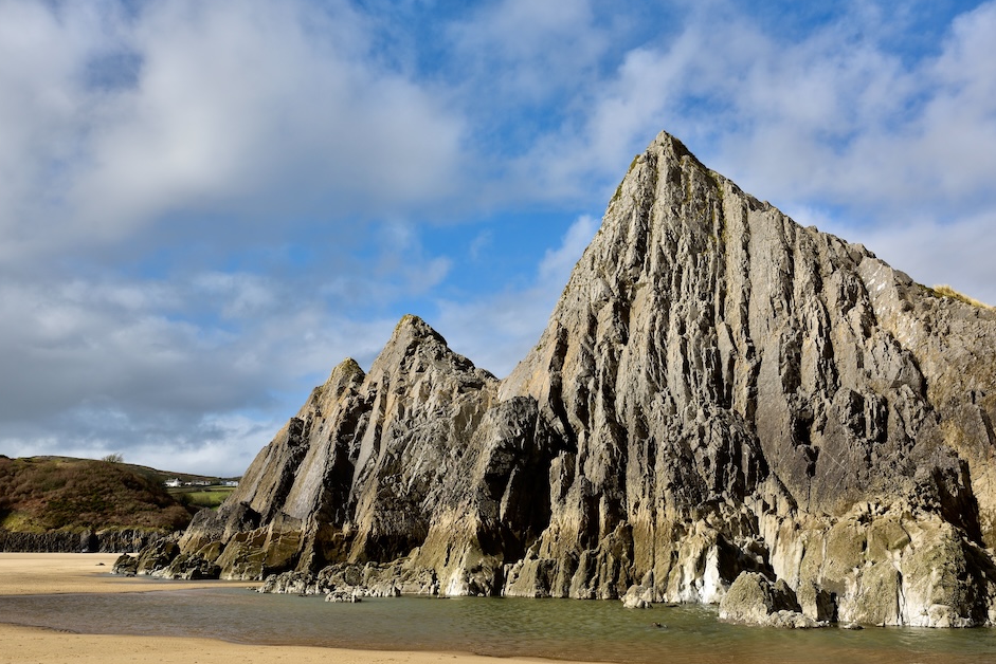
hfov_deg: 55.8
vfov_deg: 38.9
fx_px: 941
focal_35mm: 34
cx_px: 513
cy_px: 349
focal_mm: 32
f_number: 8
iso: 64
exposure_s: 1/160
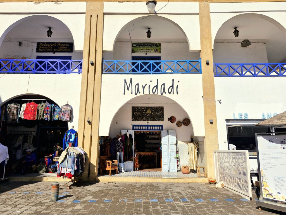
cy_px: 108
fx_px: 190
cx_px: 143
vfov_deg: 58.9
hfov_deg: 73.9
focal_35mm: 23
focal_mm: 5.54
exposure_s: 1/5000
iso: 50
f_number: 1.8
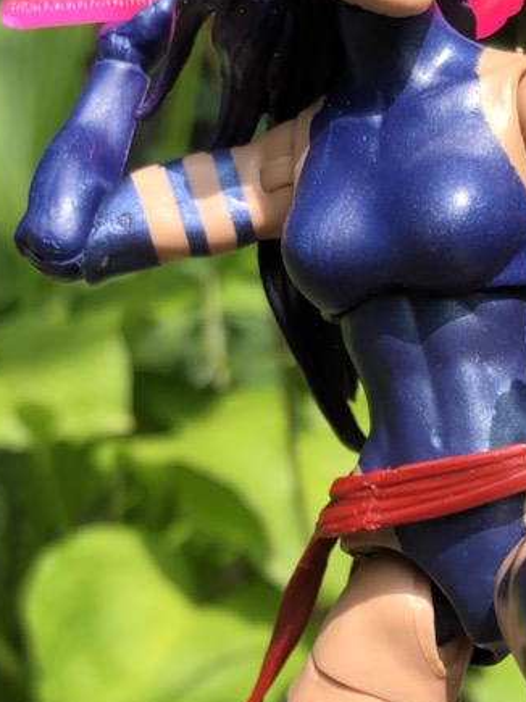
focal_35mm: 80
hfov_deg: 18.0
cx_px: 523
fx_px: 1622
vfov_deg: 24.0
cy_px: 571
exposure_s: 1/934
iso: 20
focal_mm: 3.99
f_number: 1.8
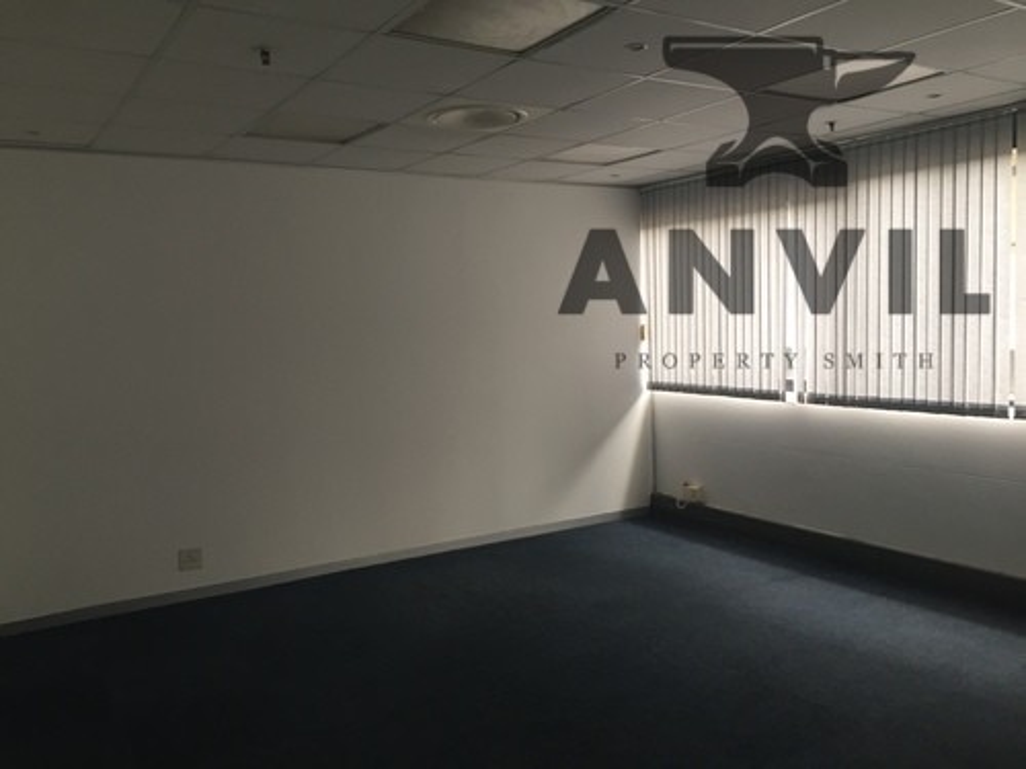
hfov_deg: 61.7
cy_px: 384
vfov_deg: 48.2
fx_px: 860
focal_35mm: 29
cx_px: 513
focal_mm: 4.15
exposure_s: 1/33
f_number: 2.2
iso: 32
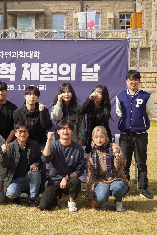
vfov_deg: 22.4
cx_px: 23
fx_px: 595
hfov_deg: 14.9
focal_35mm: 91
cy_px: 118
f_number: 5.6
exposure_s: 1/400
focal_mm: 40
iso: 100
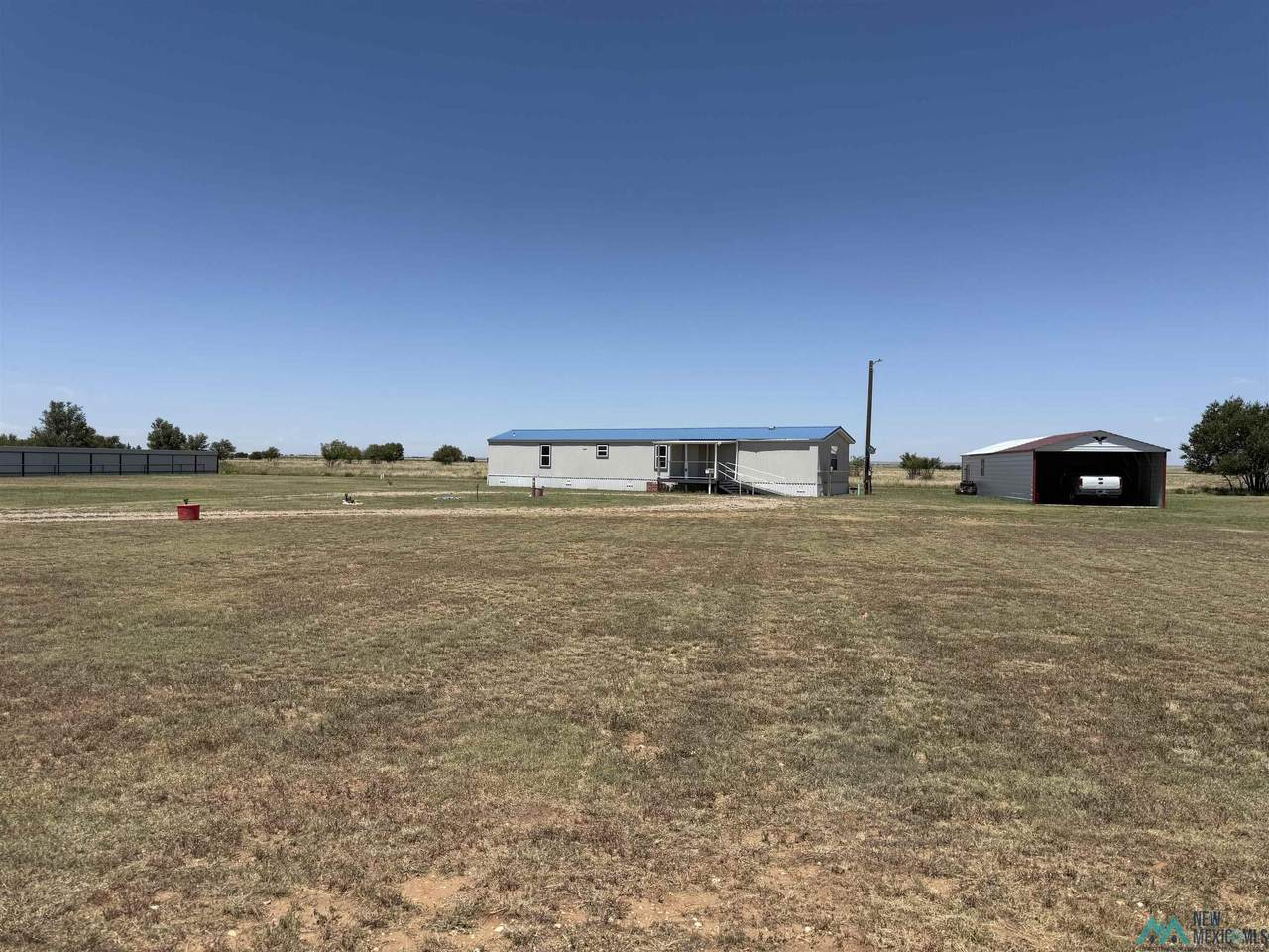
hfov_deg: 71.6
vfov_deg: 56.8
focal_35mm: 24
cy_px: 476
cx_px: 634
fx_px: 880
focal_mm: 6.76
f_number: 1.78
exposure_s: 1/7353
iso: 80
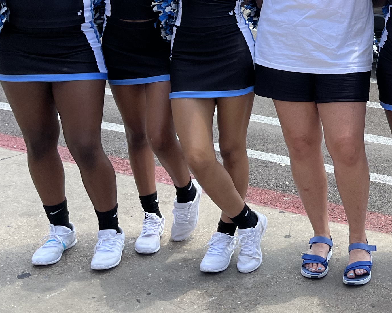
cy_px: 18
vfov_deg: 20.2
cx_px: 490
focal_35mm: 74
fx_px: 858
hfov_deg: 23.2
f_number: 1.6
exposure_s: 1/1066
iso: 50
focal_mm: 5.1
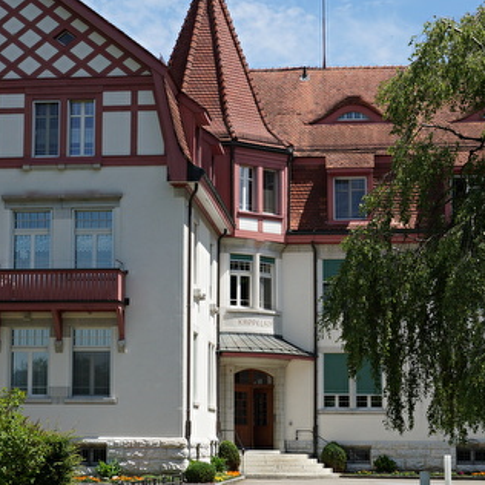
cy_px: 219
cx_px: 150
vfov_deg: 20.4
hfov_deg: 20.4
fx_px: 1344
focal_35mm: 85
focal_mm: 35
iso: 200
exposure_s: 1/400
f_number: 10
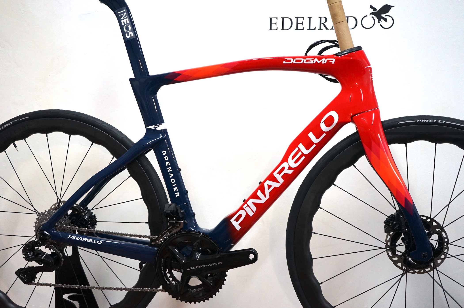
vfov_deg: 35.0
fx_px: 489
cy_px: 154
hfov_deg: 50.7
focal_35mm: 38
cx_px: 232
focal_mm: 38
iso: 1600
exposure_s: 1/160
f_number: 4
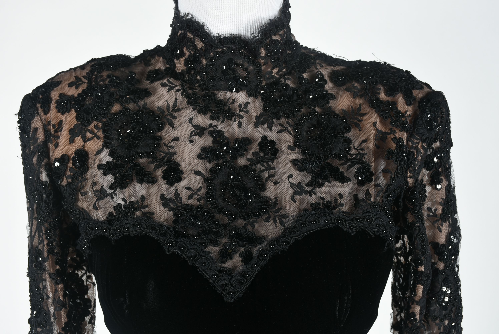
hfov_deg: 31.9
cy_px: 167
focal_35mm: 63
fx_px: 874
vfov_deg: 21.6
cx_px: 250
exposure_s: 1/60
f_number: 10
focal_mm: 42
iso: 320
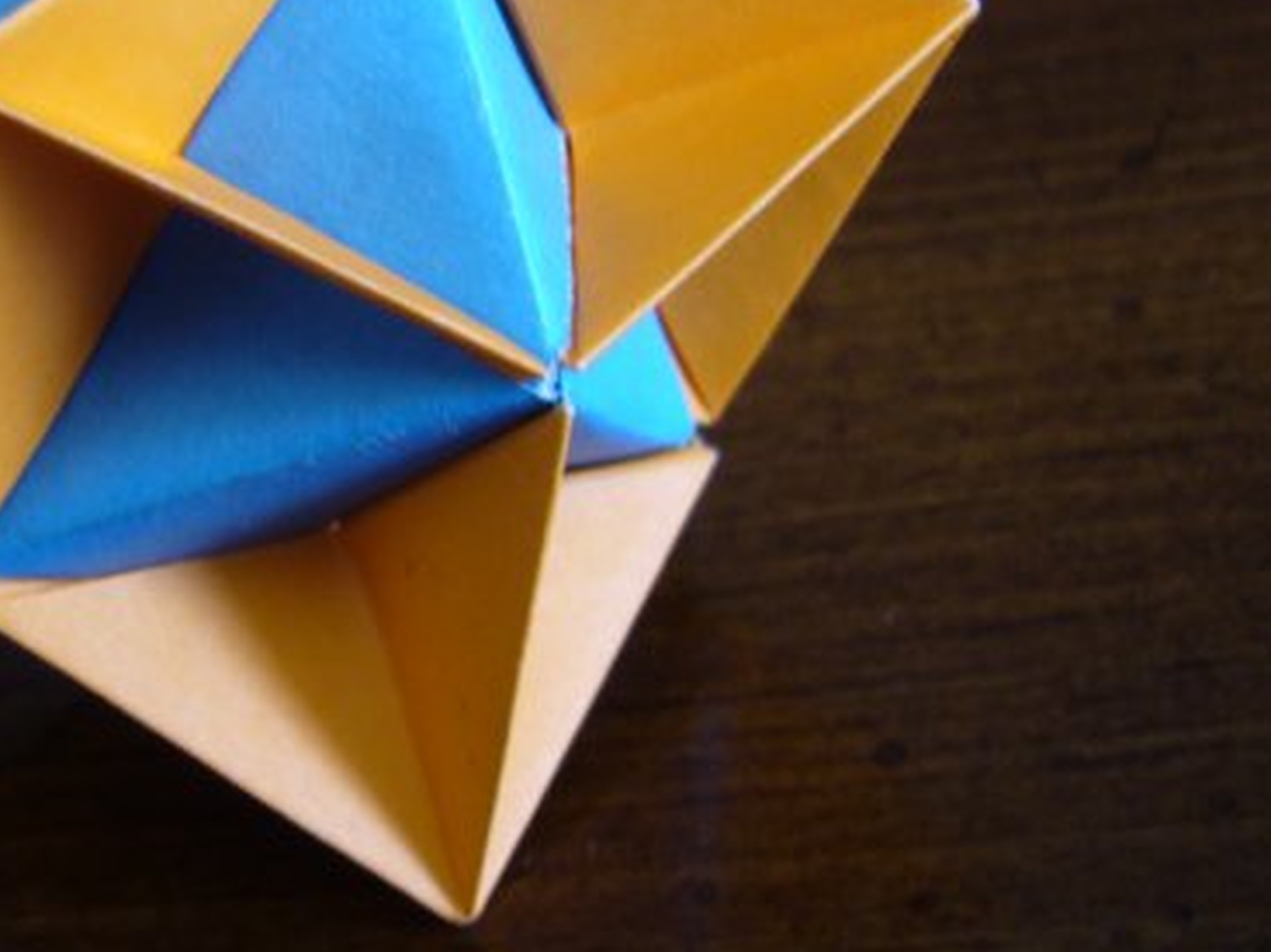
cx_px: 239
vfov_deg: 23.9
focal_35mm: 61
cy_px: 350
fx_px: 2239
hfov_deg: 30.8
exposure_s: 1/15
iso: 125
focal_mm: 5.8
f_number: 2.8
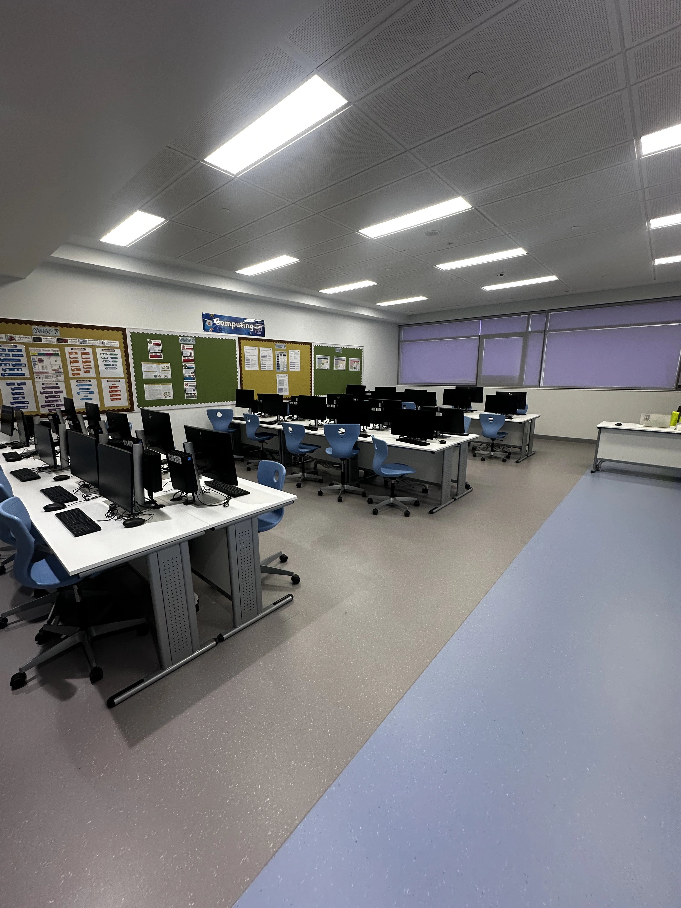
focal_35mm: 14
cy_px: 454
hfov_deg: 85.7
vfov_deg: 102.1
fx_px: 367
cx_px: 340
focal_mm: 2.22
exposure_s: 1/100
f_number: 2.2
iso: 160
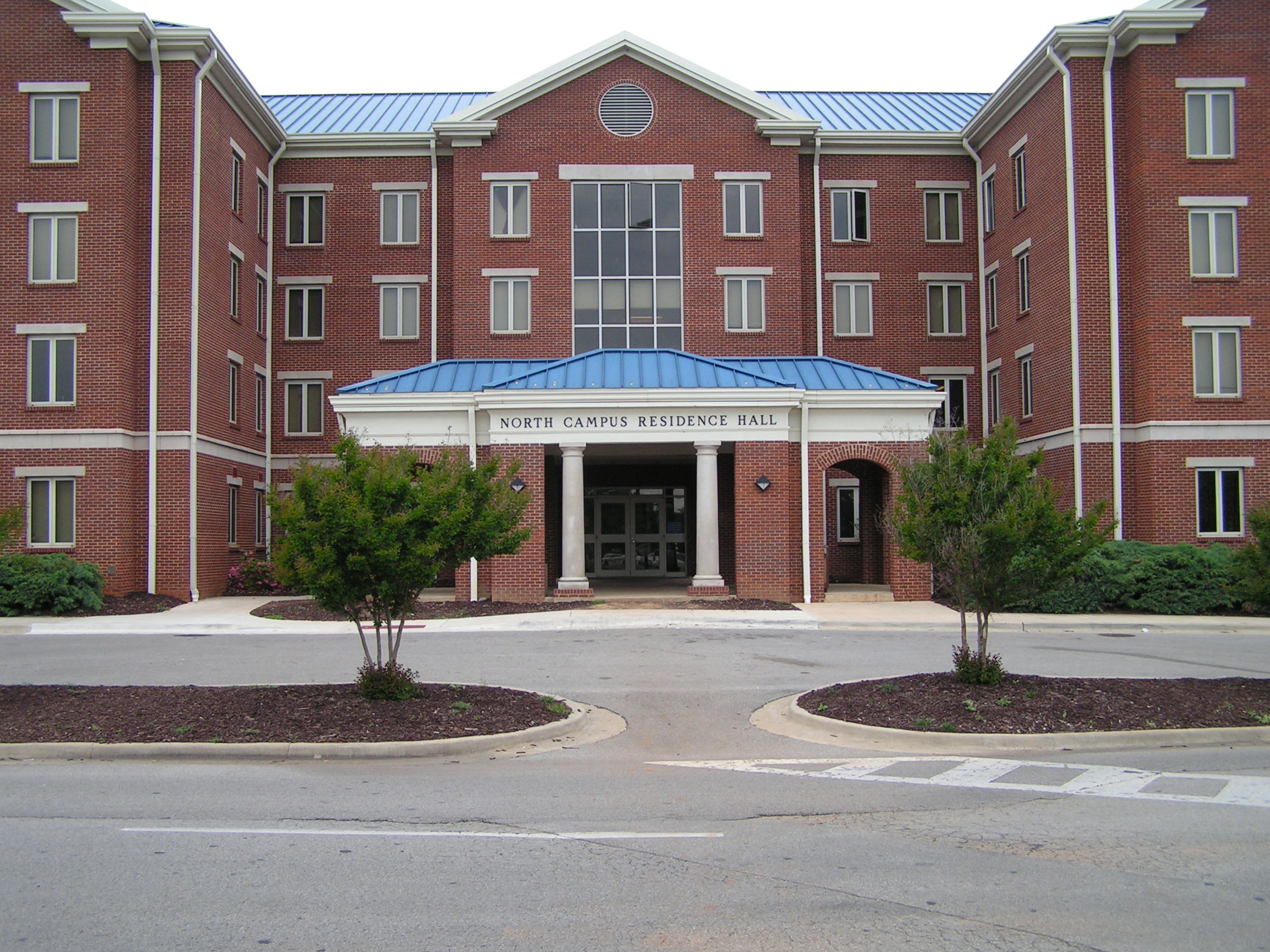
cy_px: 476
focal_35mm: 38
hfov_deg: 49.0
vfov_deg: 37.7
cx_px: 635
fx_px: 1394
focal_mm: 6.3
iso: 50
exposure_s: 1/200
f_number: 2.8
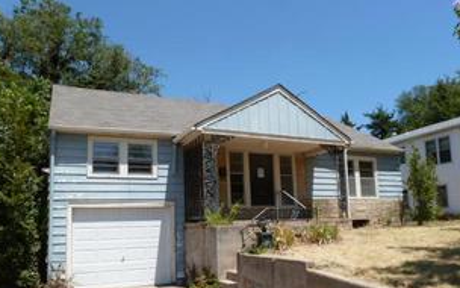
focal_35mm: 29
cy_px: 185
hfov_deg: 64.6
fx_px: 364
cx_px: 239
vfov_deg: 42.7
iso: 100
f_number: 4.5
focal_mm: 4.3
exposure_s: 1/500
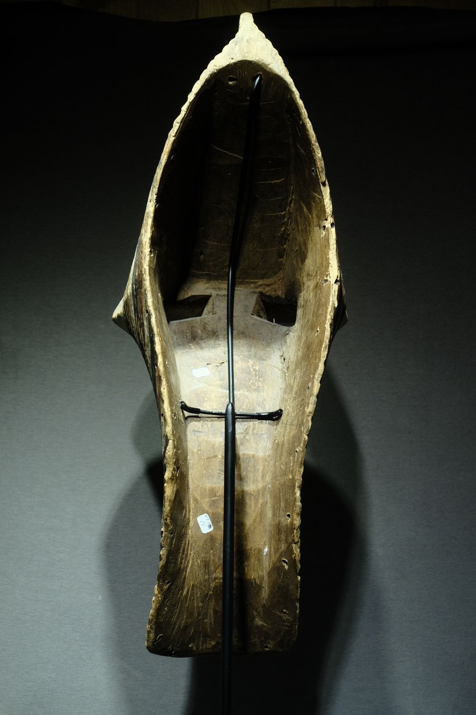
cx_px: 238
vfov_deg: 47.4
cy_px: 358
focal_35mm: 41
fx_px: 813
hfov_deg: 32.6
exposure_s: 1/100
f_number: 4.5
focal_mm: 27
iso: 1000
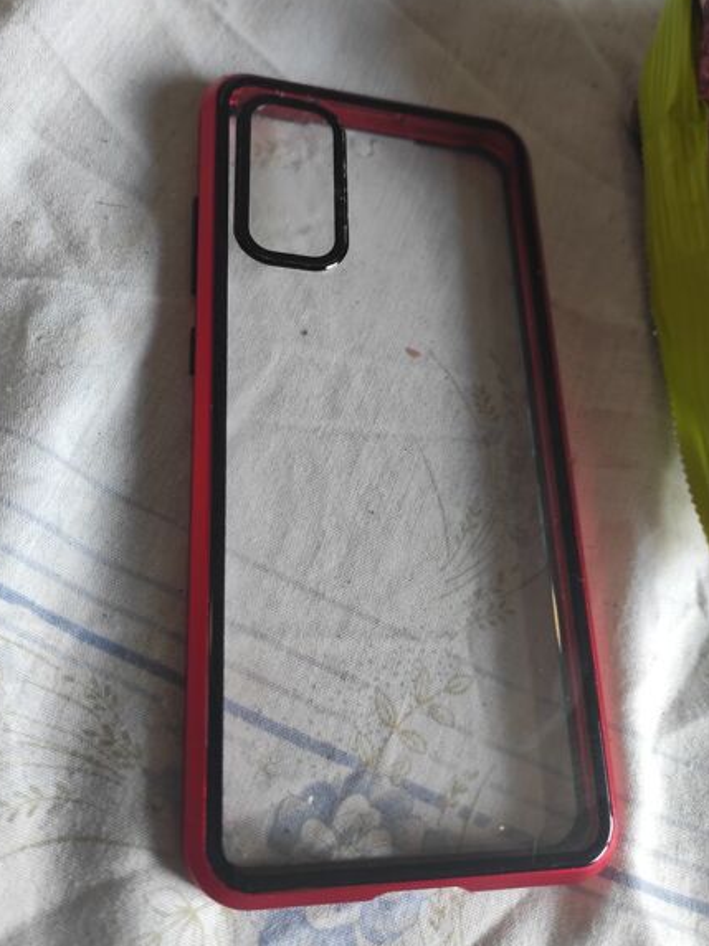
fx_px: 766
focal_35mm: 28
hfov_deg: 49.6
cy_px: 459
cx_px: 321
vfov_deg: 63.5
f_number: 1.89
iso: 189
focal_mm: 5.43
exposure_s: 1/50
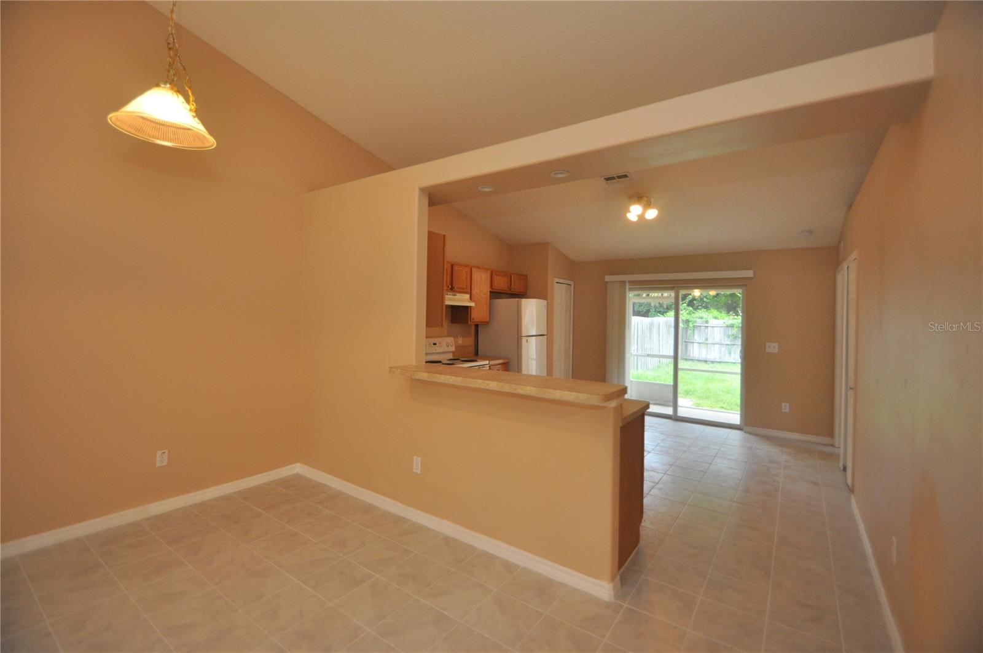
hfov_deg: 100.5
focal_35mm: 15
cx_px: 492
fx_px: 409
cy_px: 326
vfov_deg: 77.2
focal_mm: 10
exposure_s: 1/60
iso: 500
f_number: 4
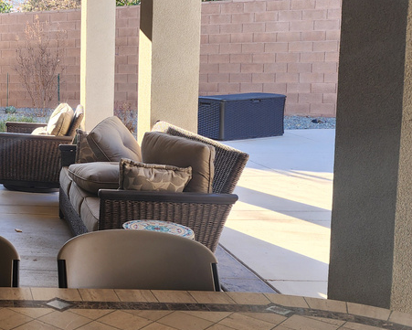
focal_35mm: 51
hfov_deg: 32.0
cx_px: -51
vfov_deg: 29.6
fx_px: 622
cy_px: 130
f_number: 1.8
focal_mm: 6.4
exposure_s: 1/180
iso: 50
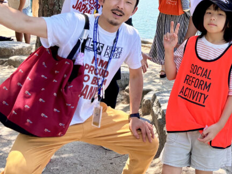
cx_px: 231
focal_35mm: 61
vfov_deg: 23.5
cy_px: 22
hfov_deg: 29.6
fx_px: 409
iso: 50
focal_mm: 5.96
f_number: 1.6
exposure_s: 1/1418
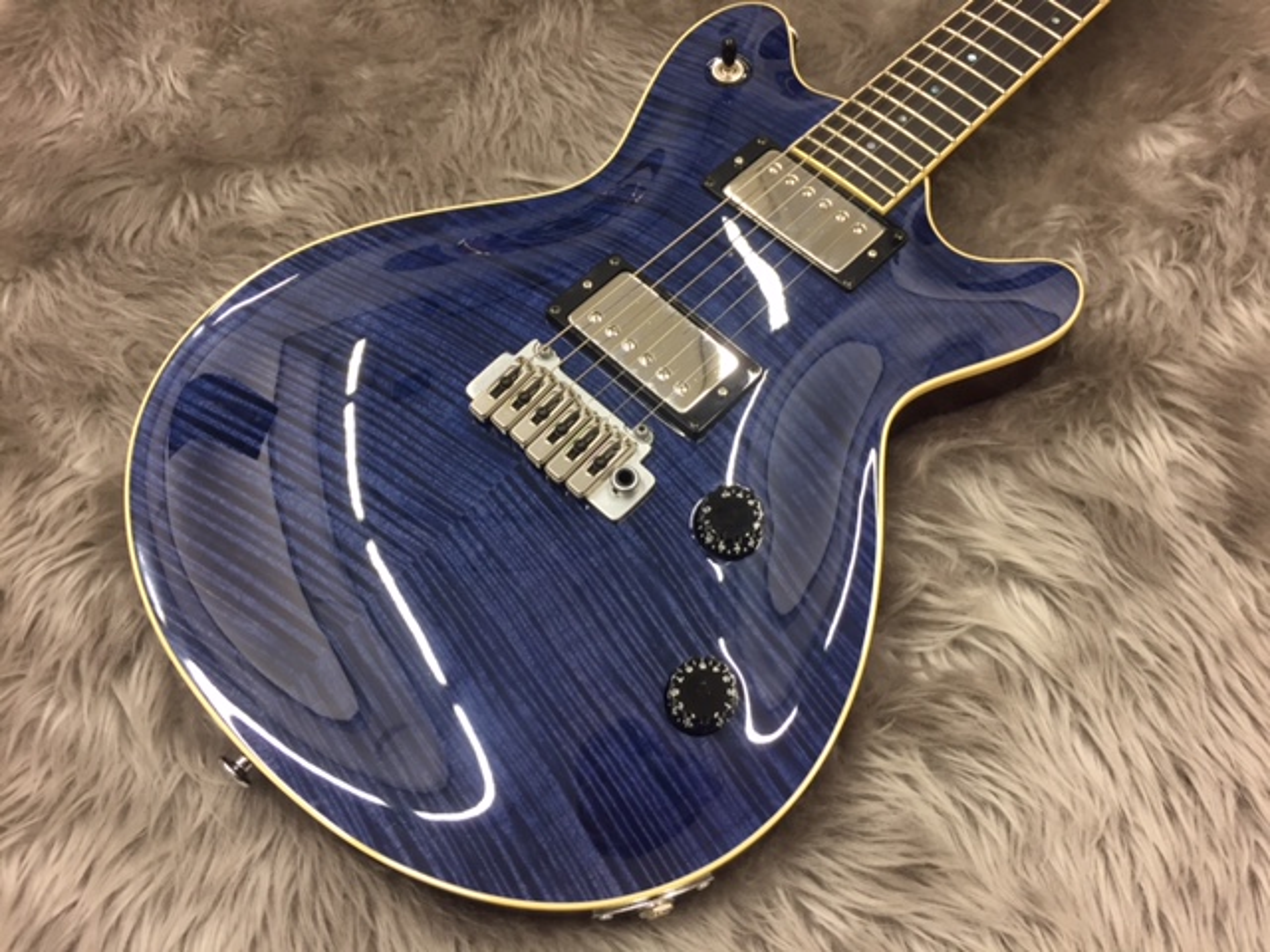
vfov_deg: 48.2
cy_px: 476
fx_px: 1064
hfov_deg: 61.7
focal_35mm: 29
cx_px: 635
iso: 64
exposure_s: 1/30
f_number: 2.2
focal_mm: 4.15
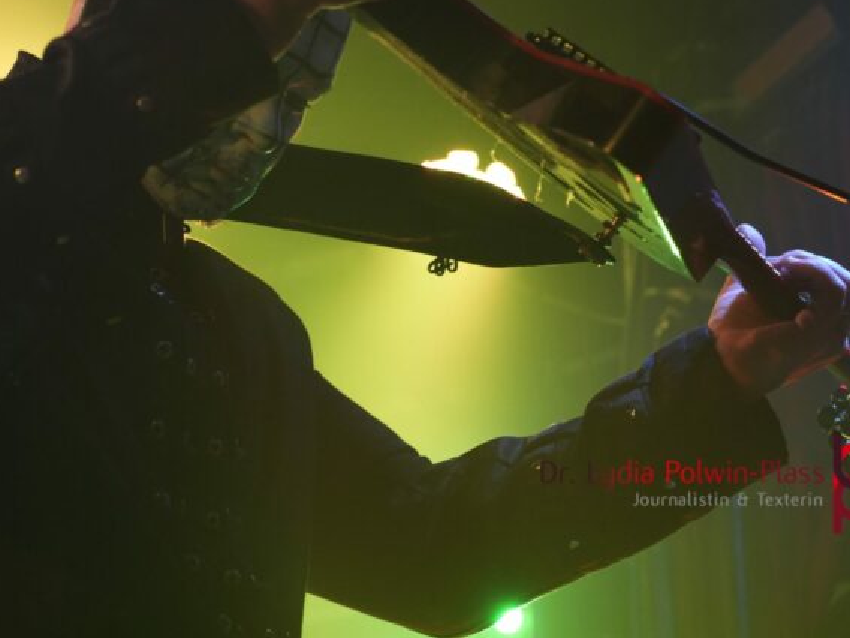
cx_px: 349
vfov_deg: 11.0
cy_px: 256
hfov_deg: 14.6
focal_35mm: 135
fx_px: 3306
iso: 1600
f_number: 5
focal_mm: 69
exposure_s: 1/125
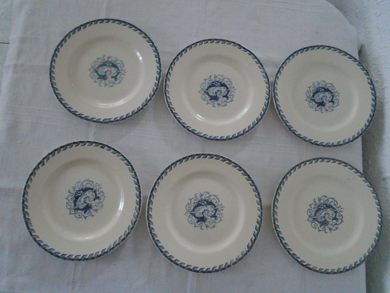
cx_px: 195
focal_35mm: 26
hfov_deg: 67.3
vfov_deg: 53.1
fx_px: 293
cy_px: 146
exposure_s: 1/40
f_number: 3.2
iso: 800
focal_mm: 4.6
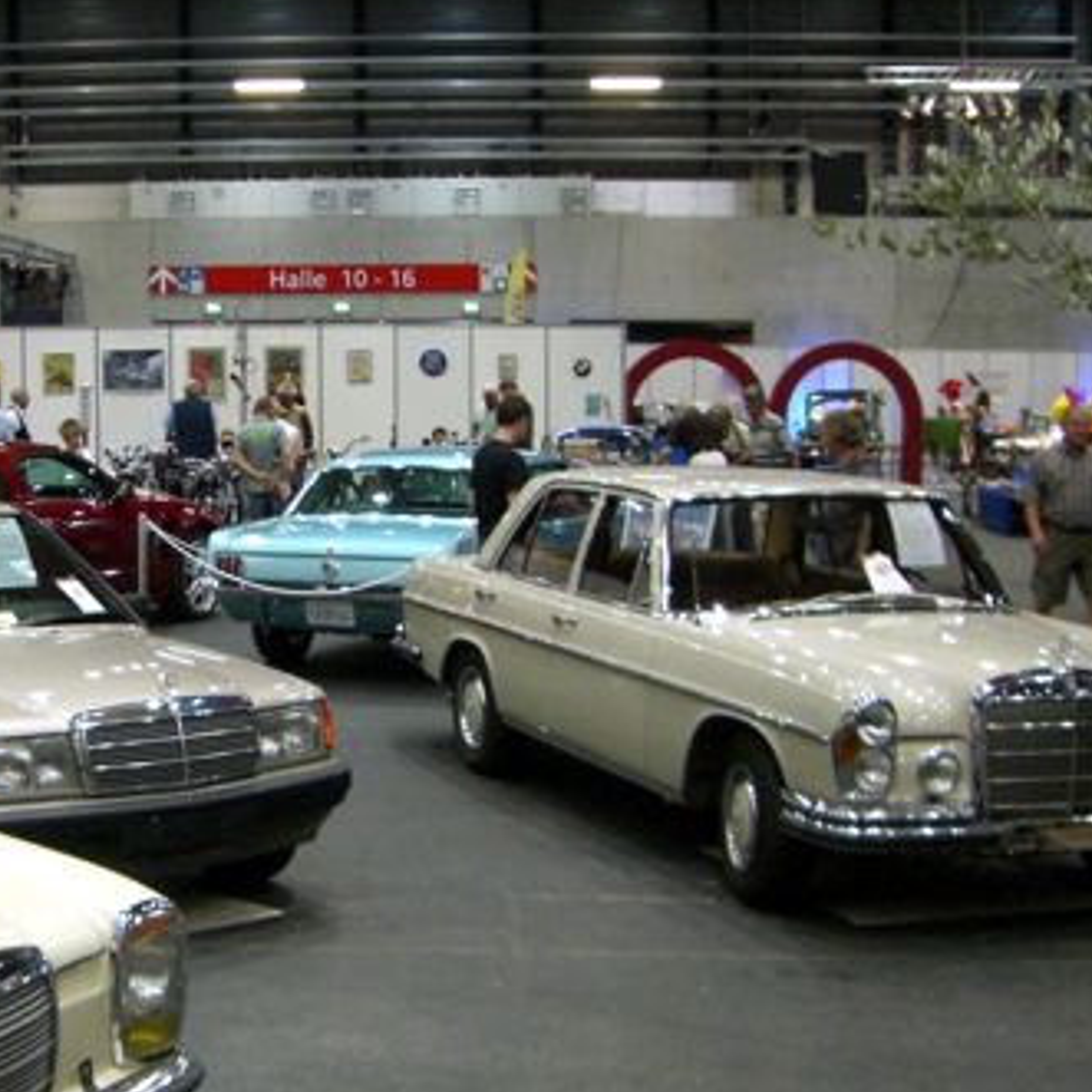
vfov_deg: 26.4
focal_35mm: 65
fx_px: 2320
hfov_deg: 26.0
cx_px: 221
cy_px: 696
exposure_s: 1/80
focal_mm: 6.2
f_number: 2.7
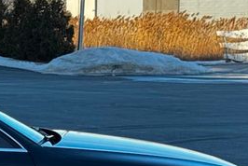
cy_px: 192
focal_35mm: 192
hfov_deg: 10.3
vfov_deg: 7.1
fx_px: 1324
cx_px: -145
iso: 64
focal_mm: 6.76
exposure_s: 1/1152
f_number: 1.78
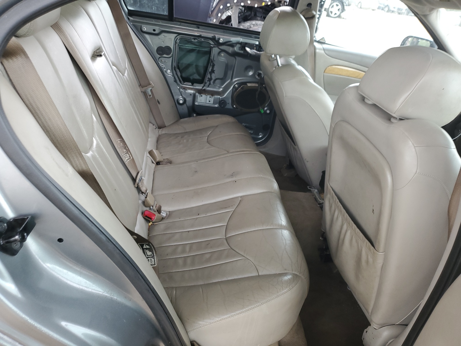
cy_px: 173
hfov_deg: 67.3
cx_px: 230
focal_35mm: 26
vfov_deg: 53.1
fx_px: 346
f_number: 1.5
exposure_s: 1/60.2
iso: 61
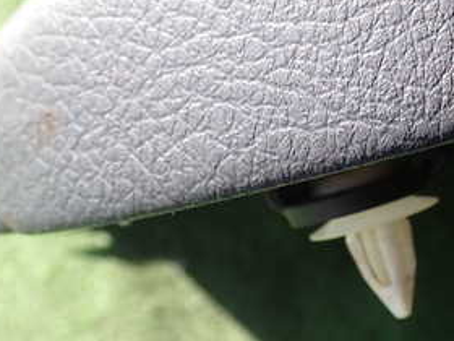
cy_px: 110
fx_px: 1154
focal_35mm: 88
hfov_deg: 22.2
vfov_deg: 16.7
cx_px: 308
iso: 100
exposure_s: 1/100
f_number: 4
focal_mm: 7.31
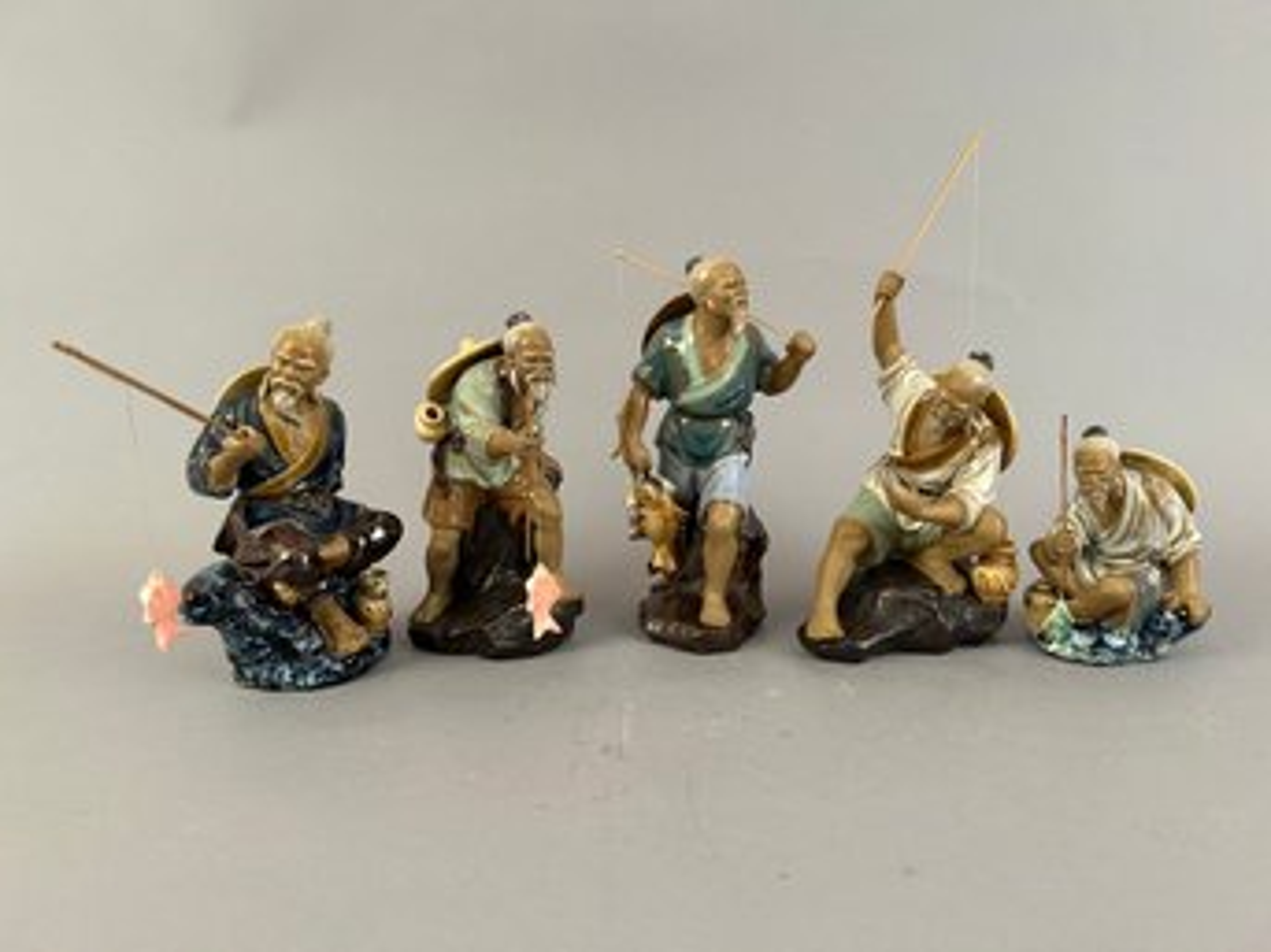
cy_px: 476
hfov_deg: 67.3
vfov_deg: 53.0
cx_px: 636
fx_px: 954
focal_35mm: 26
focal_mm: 5.7
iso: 125
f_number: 1.5
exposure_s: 1/60
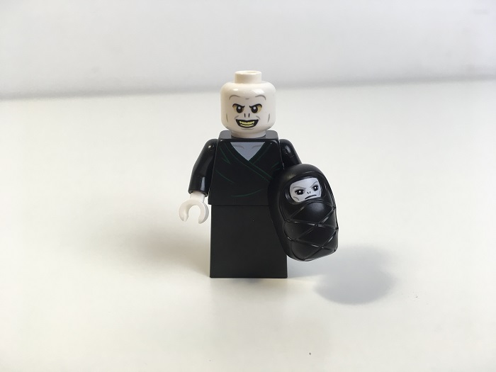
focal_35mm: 29
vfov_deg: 48.2
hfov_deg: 61.7
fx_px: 416
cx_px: 248
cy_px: 186
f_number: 2.2
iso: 25
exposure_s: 1/33
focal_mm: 4.15
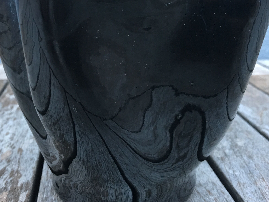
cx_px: 124
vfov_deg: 28.9
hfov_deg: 38.2
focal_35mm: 50
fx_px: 389
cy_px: 67
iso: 50
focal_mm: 4.15
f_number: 2.2
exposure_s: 1/17
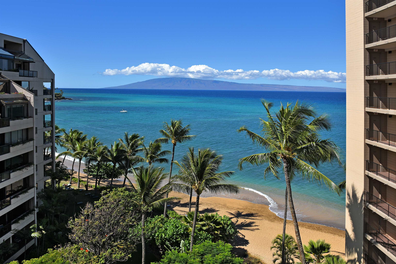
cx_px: 198
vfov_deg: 48.0
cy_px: 132
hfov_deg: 67.4
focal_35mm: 27
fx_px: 297
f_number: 11
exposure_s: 1/200
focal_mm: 27
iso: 100
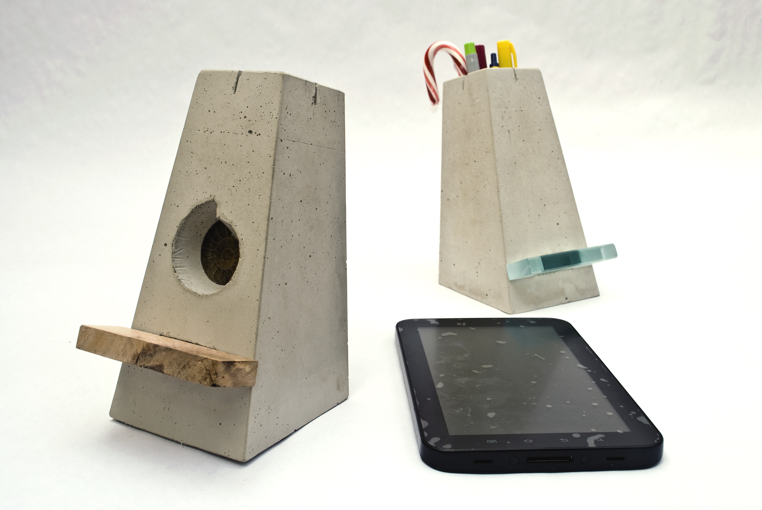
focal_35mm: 39
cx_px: 381
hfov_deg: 49.5
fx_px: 826
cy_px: 255
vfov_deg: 34.3
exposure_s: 1/5
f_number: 10
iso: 200
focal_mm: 26
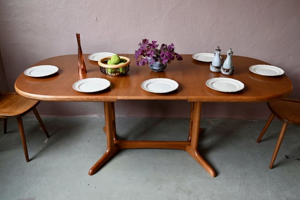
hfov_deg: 57.9
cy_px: 102
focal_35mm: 33
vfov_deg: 40.5
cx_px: 148
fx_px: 271
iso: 800
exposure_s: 1/80
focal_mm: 31.5
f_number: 4.5
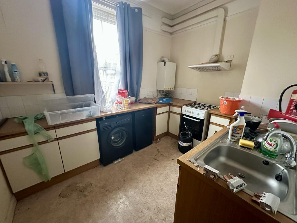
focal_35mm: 14
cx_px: 148
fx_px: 120
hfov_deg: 102.1
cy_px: 112
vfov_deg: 85.7
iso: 1000
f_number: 2.2
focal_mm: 2.22
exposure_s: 1/60
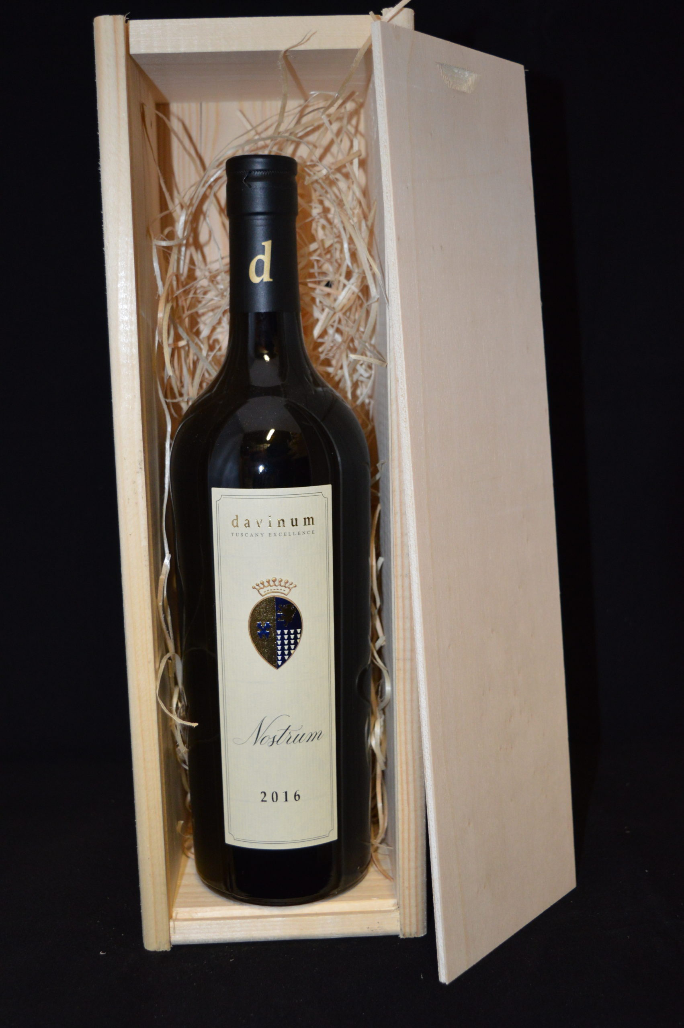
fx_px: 1199
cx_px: 342
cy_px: 514
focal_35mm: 42
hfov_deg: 31.8
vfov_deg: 46.4
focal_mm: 28
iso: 1000
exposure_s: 1/60
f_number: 4.2
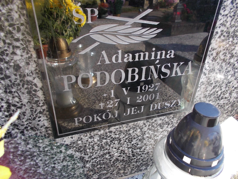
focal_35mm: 26
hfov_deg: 67.3
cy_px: 90
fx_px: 179
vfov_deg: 53.1
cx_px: 119
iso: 80
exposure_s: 1/60
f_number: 3.2
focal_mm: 4.6
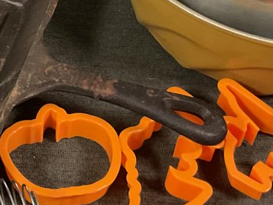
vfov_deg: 12.5
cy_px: -25
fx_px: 915
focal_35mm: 116
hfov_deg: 16.1
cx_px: -85
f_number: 1.8
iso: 250
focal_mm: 3
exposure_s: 1/40
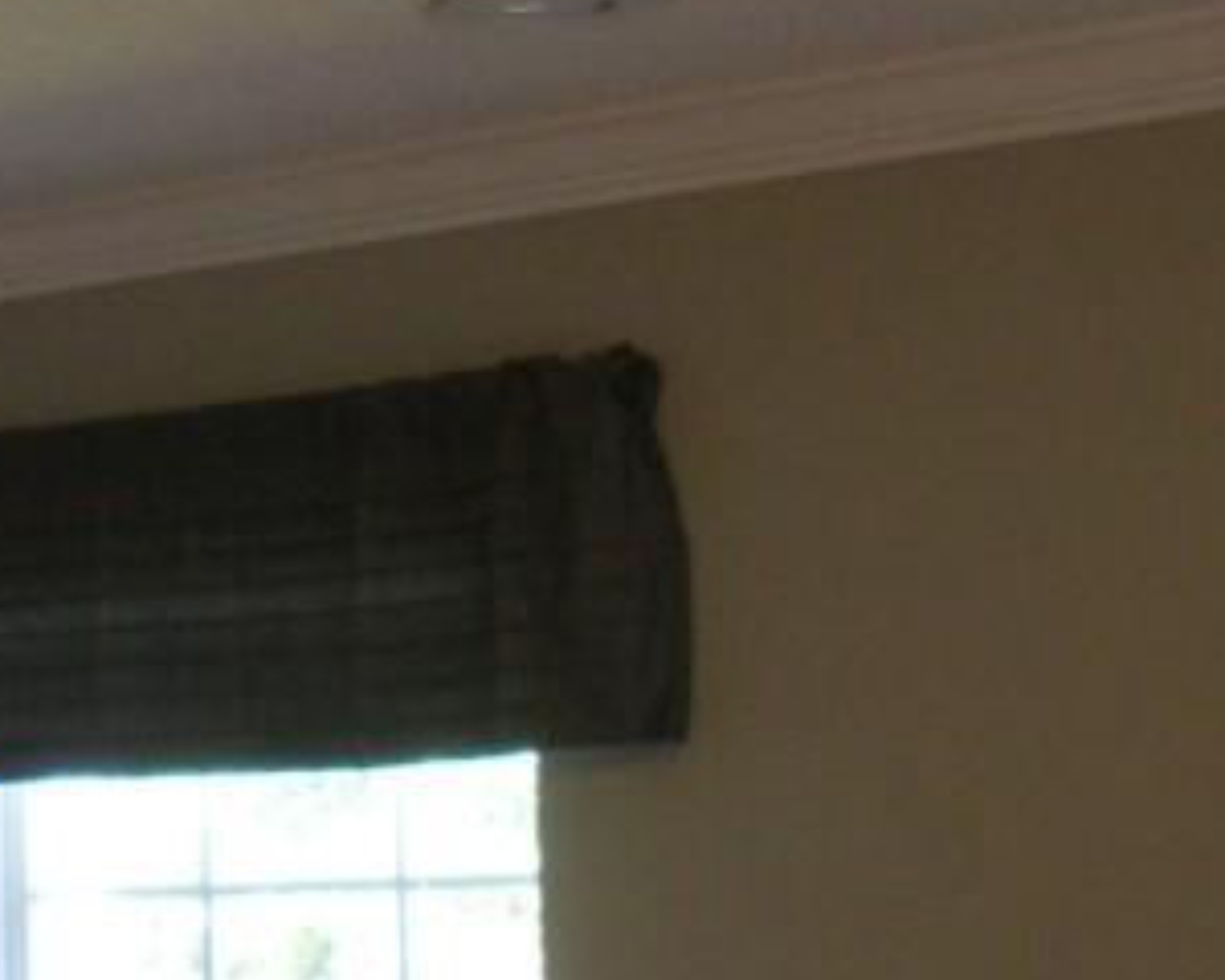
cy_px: 12
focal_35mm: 120
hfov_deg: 15.9
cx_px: 265
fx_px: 4351
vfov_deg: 12.7
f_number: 3.5
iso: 258
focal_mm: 6.3
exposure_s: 1/60.5
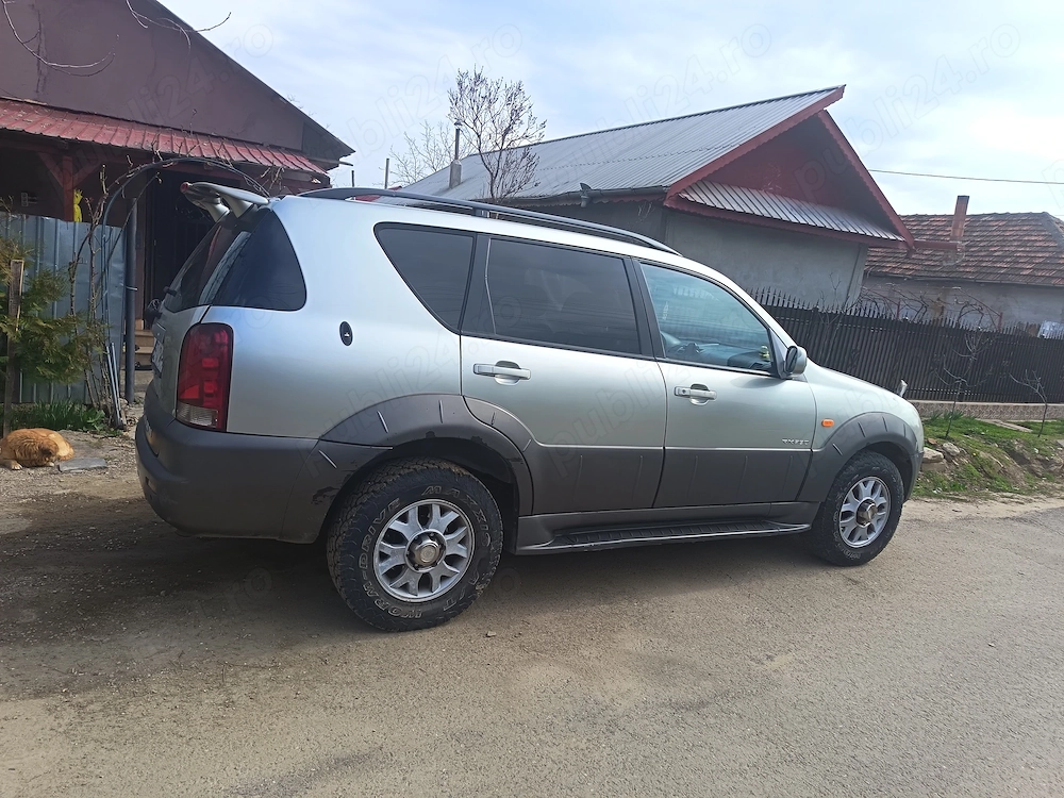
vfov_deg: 56.8
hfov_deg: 71.6
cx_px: 532
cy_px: 399
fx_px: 738
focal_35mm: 24
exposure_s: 1/450
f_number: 1.75
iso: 100
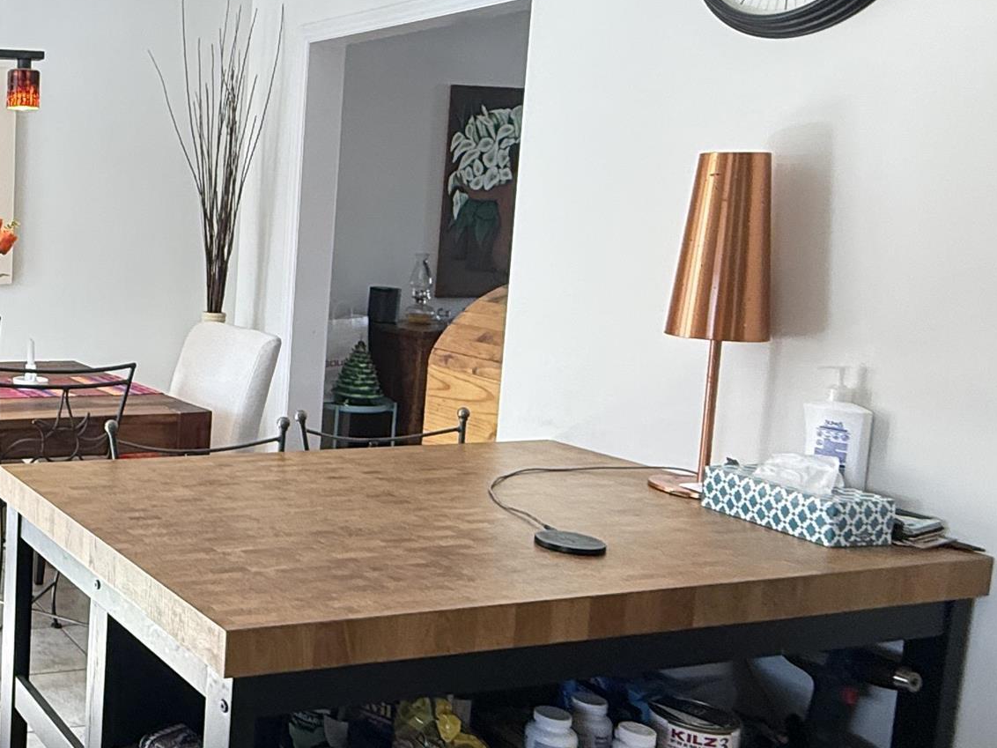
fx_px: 1094
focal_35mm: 38
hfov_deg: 40.2
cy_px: 325
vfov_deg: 37.7
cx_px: -85
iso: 250
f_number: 2.2
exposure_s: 1/120
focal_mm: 2.22
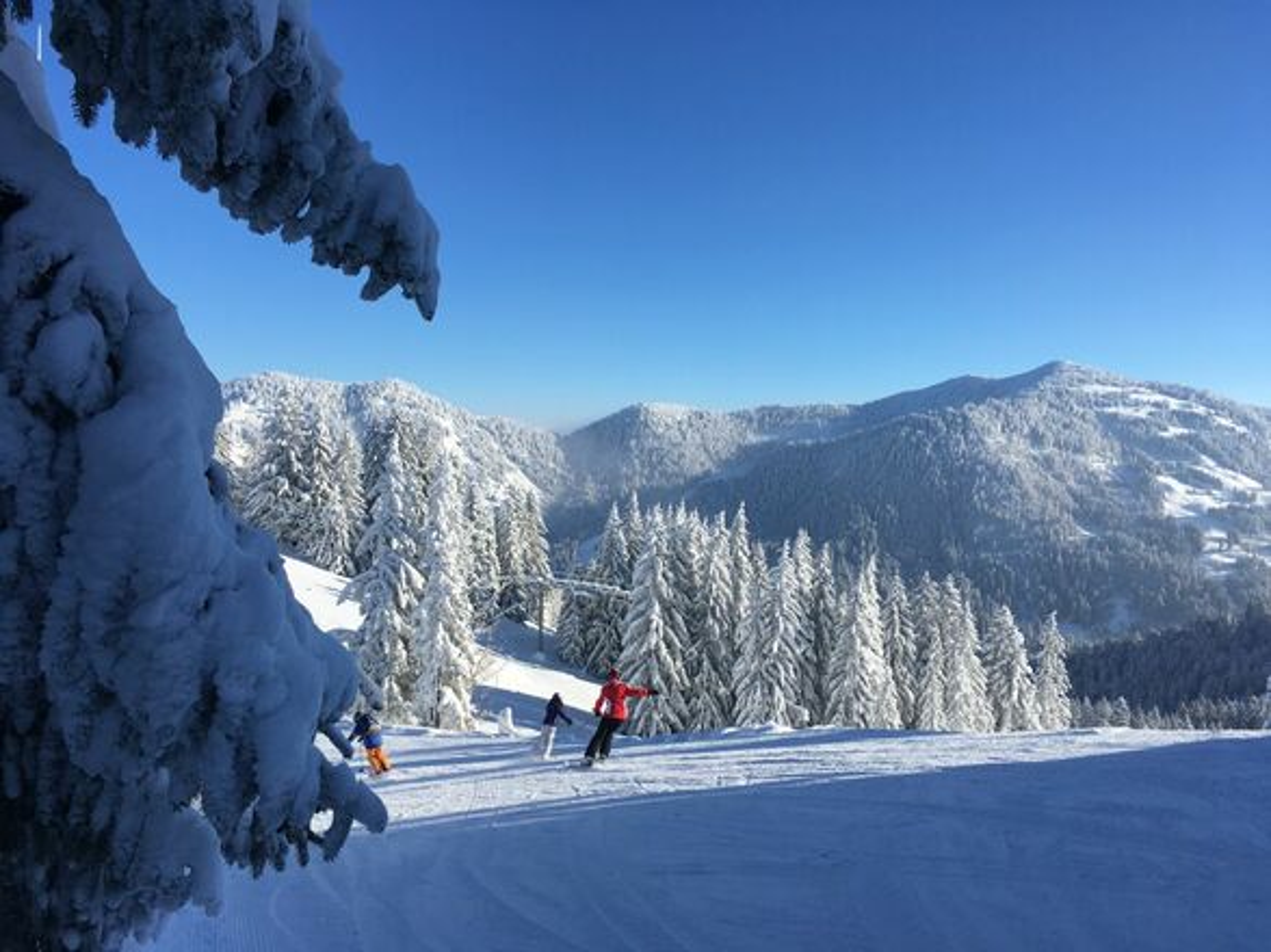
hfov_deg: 61.7
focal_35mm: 29
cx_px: 636
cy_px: 476
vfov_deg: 48.2
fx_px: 1065
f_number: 2.2
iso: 25
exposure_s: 1/2137
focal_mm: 4.15
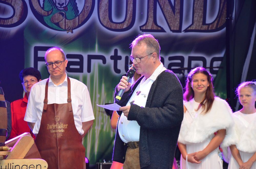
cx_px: 128
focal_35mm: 128
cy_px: 84
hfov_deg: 16.1
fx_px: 905
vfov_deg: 10.7
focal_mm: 85
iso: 1600
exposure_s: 1/60
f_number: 5.6
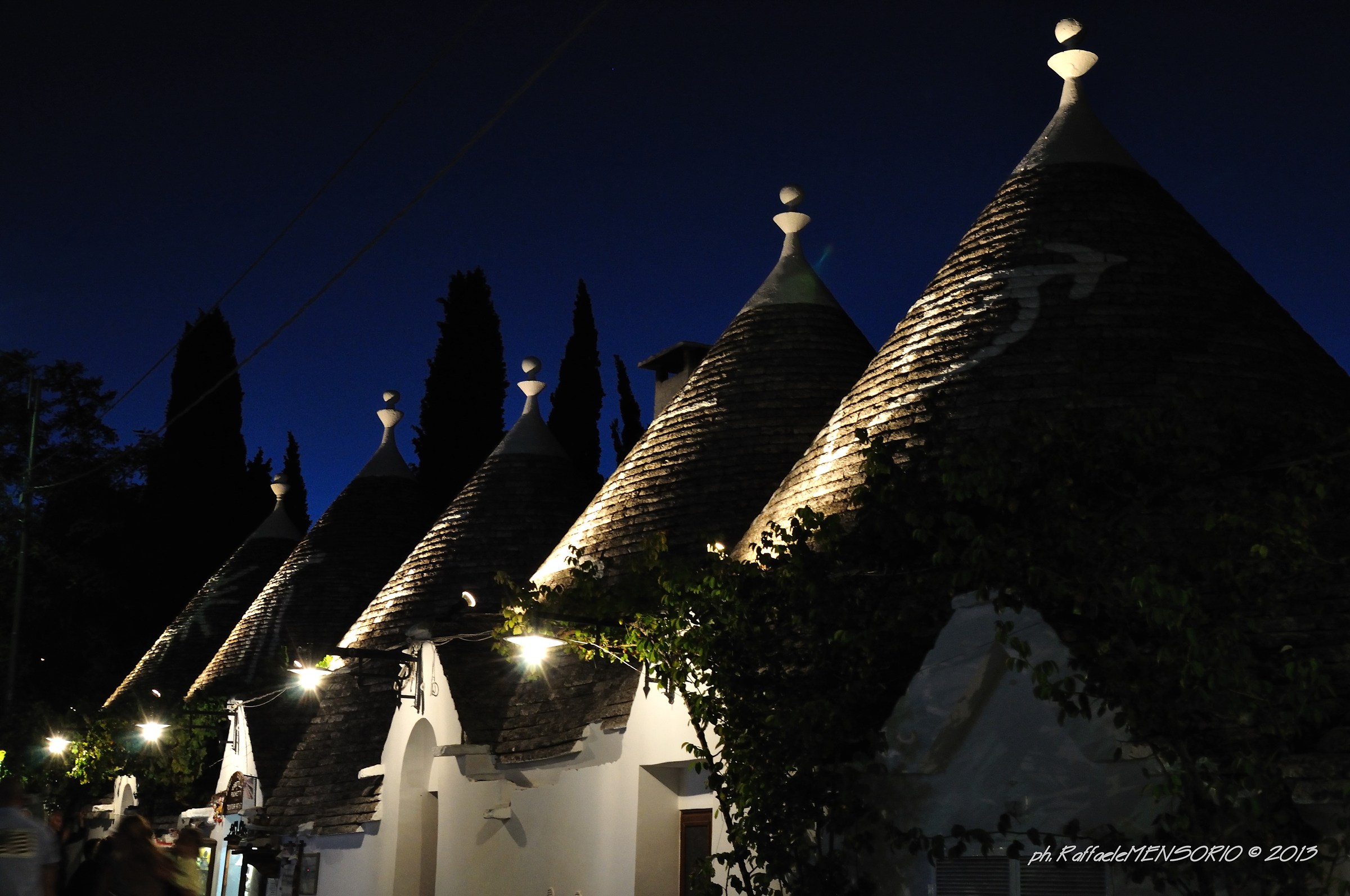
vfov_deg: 28.0
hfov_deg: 41.2
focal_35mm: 48
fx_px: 1798
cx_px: 675
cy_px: 448
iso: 1250
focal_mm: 32
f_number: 10
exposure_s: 1/8
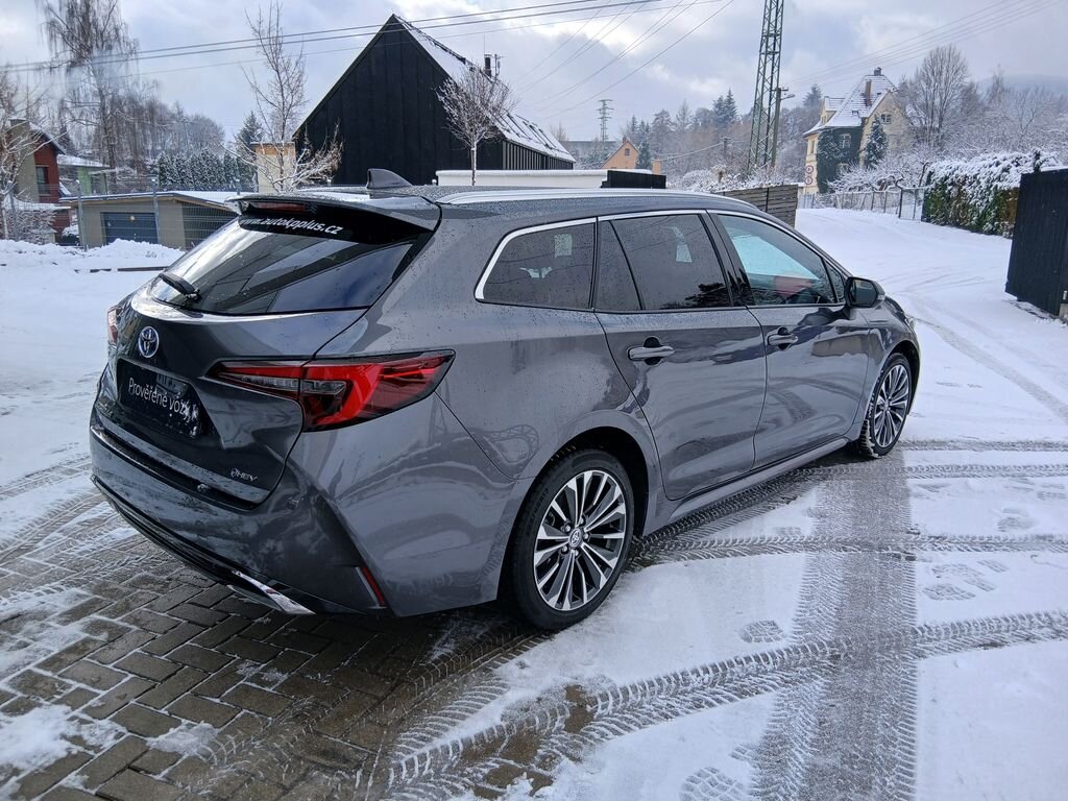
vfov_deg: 53.1
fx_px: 802
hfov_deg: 67.3
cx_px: 534
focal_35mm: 26
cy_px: 400
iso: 20
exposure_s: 1/278
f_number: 1.8
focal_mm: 3.98
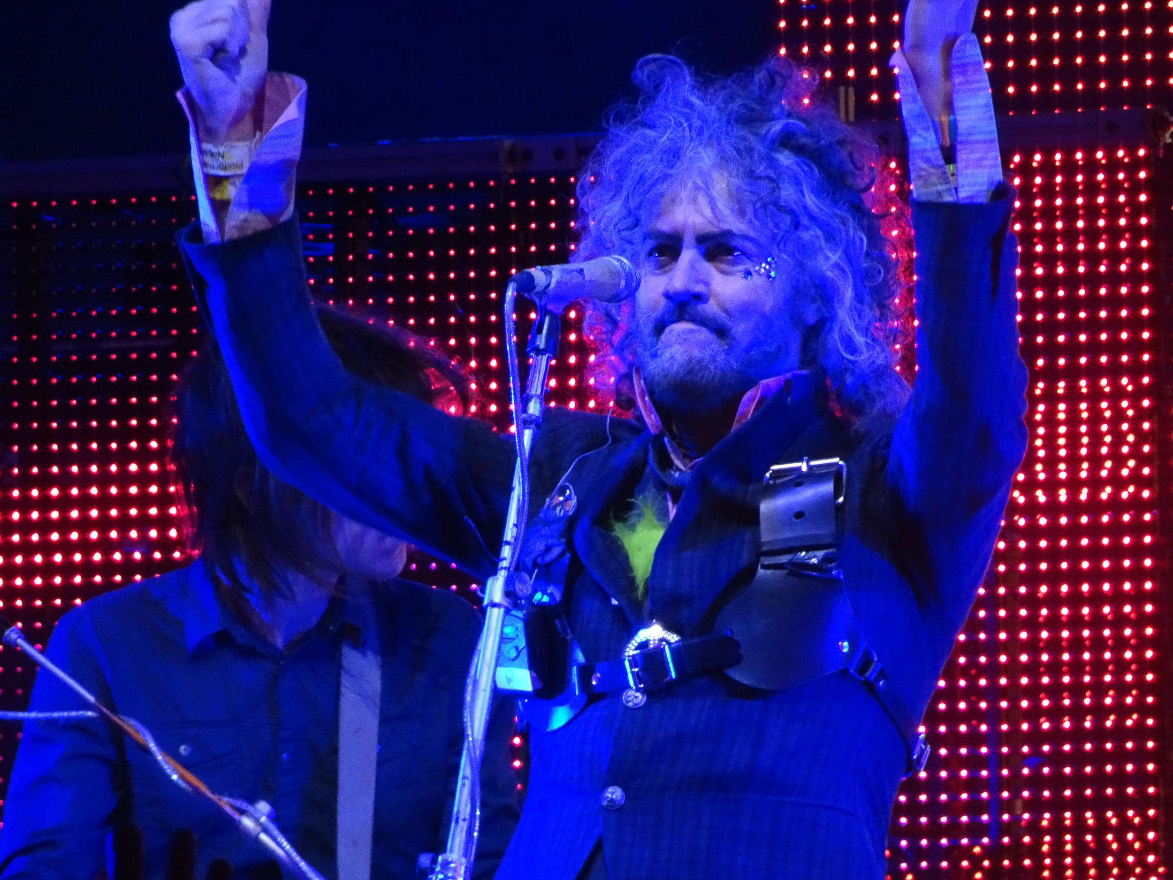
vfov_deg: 2.6
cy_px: 440
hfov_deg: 3.5
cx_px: 586
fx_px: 19349
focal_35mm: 571
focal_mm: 97.48
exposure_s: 1/200
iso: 800
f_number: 6.3
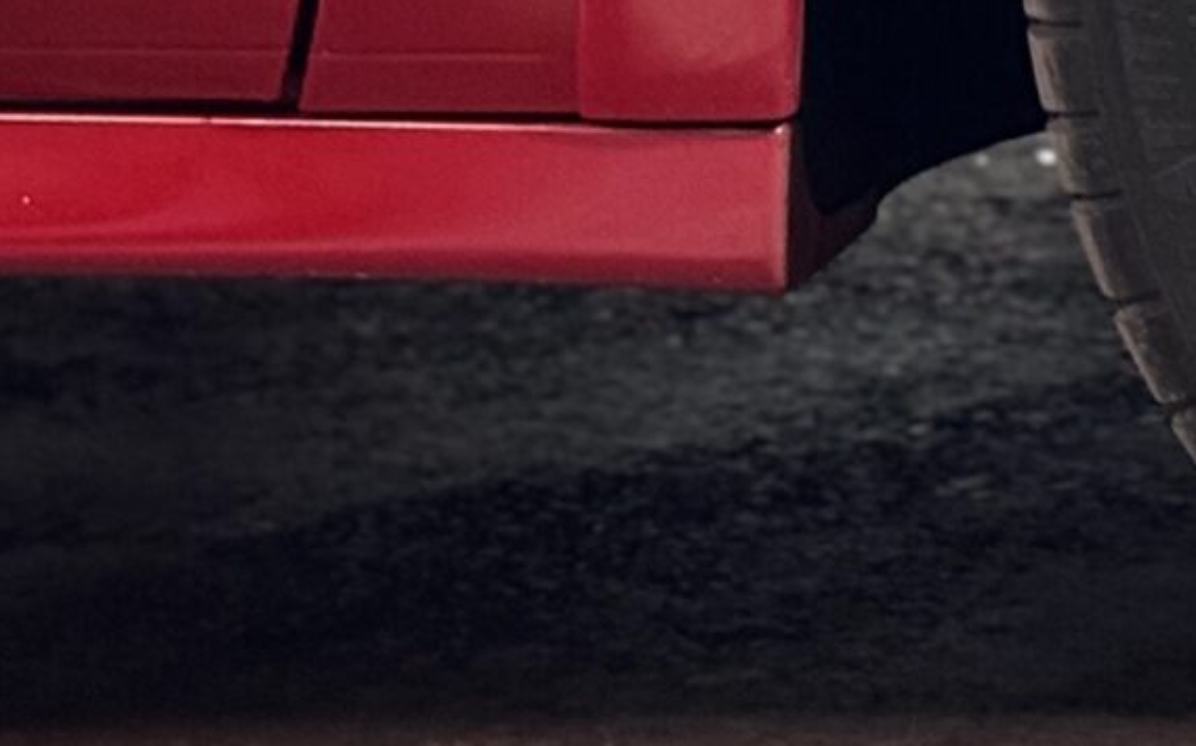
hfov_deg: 8.8
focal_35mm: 229
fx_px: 7461
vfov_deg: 5.5
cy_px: -981
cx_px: 2180
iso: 500
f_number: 1.78
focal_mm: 6.76
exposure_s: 1/25
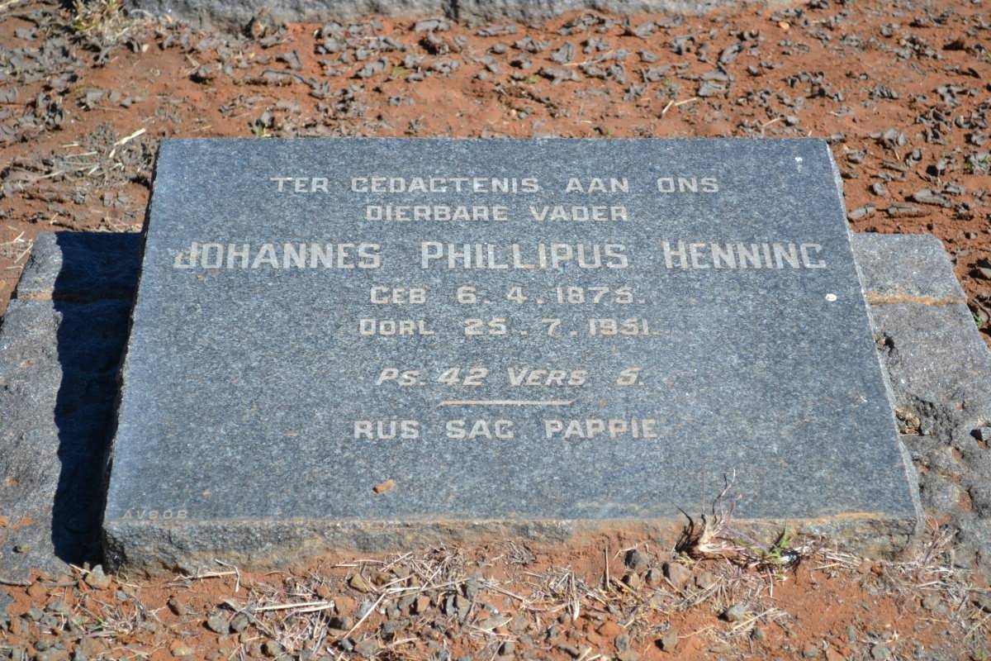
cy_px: 330
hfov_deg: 24.6
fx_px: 2271
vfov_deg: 16.6
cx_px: 496
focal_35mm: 82
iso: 160
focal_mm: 55
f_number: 5.6
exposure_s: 1/125
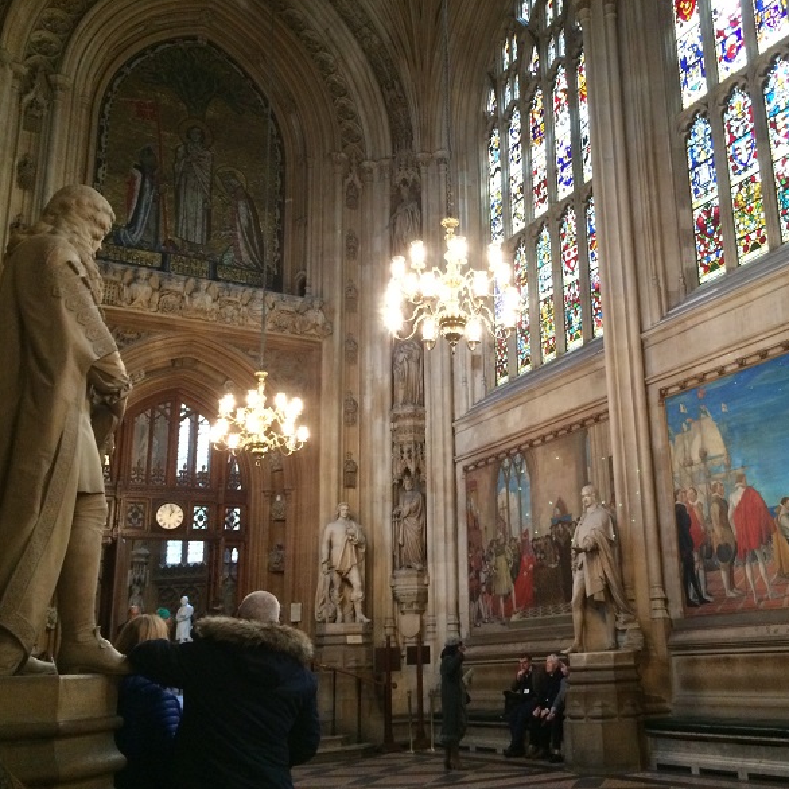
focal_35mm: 35
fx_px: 903
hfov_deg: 46.7
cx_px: 506
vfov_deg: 47.2
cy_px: 389
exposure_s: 1/25
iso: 320
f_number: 2.2
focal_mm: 4.15
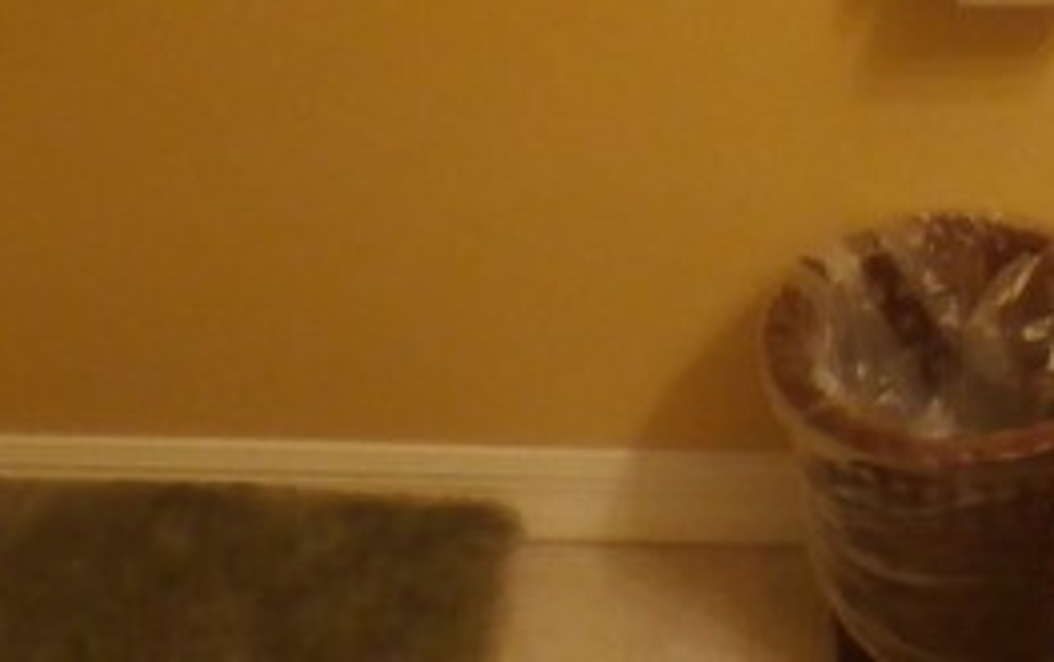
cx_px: 906
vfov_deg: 11.6
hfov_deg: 19.9
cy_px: -622
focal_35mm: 103
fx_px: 2962
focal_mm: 4.5
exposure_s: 1/30
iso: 320
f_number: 3
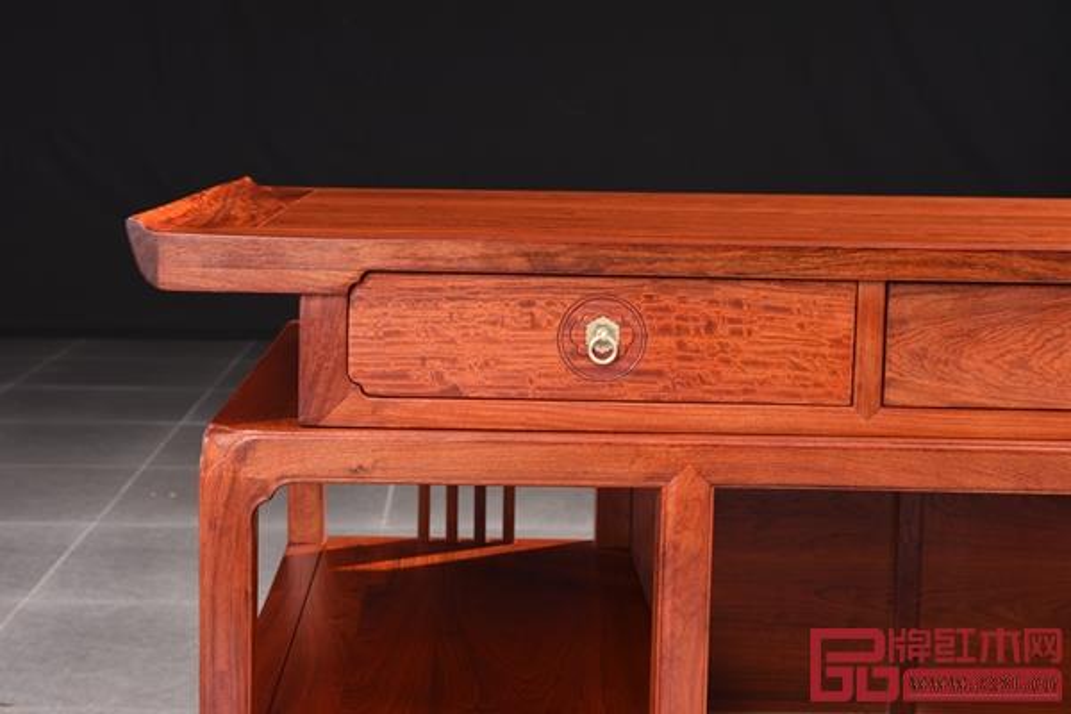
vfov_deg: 21.9
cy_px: 357
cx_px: 536
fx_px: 1844
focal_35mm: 62
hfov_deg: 32.4
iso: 125
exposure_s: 1/125
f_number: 10
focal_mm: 62
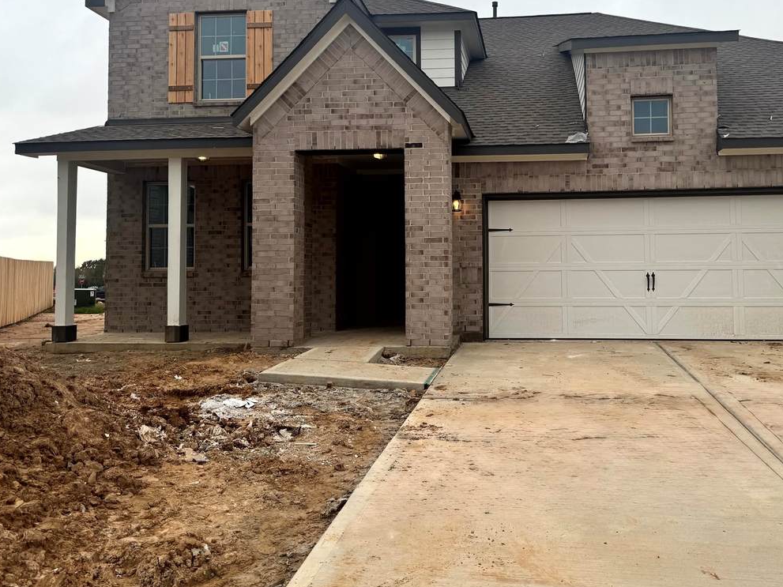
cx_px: 483
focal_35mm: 31
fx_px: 701
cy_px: 238
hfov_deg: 57.7
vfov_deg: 45.2
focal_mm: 6.76
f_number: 1.78
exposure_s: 1/1456
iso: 80
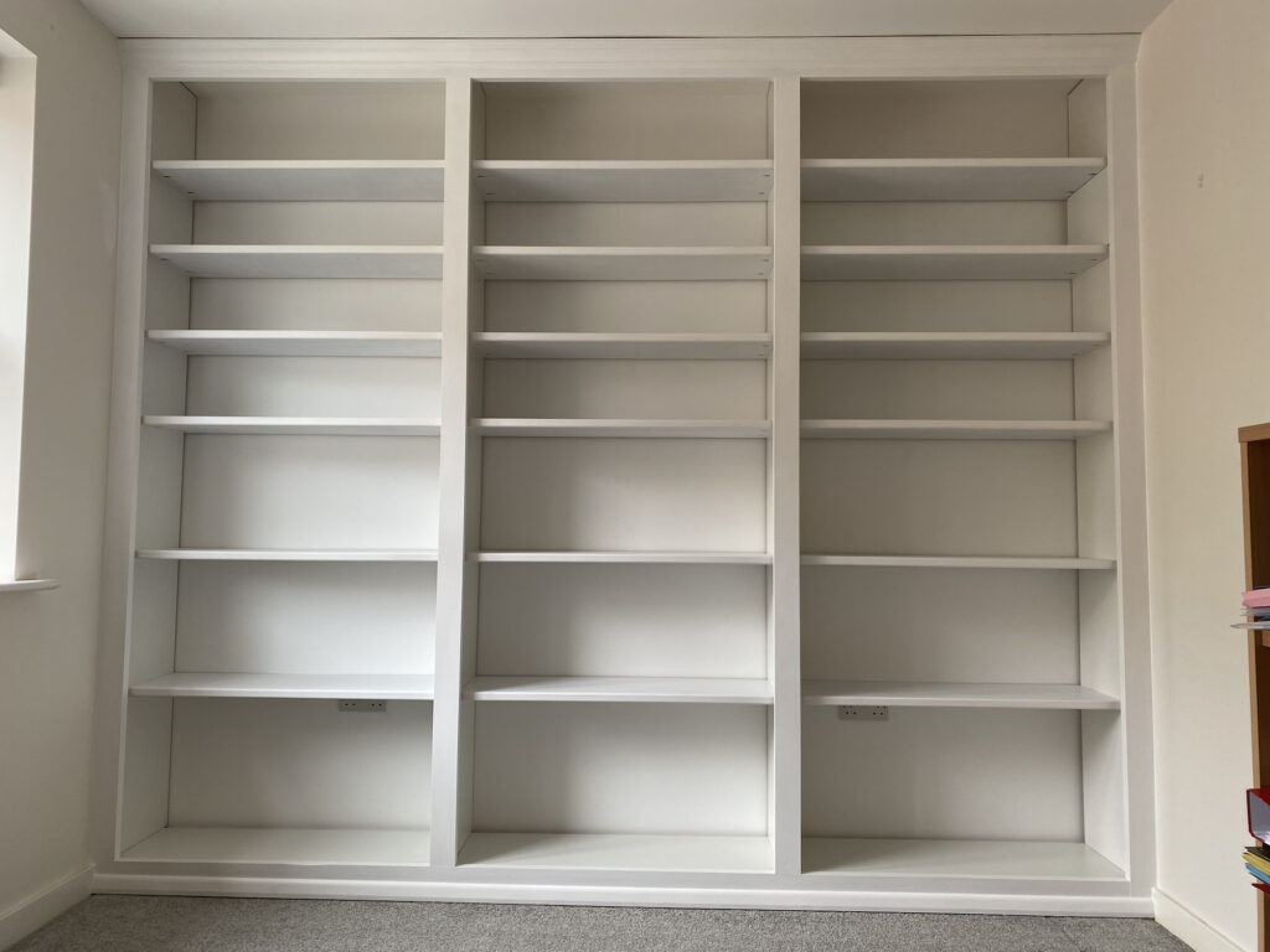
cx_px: 635
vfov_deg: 53.1
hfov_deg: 67.3
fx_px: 954
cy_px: 476
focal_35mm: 26
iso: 64
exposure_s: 1/121
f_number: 1.8
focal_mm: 4.25
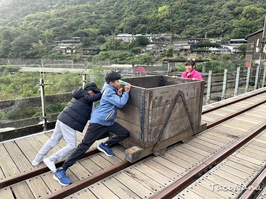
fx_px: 200
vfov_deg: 53.1
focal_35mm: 26
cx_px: 133
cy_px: 100
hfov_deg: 67.3
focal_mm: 4.2
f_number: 1.6
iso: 32
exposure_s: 1/121
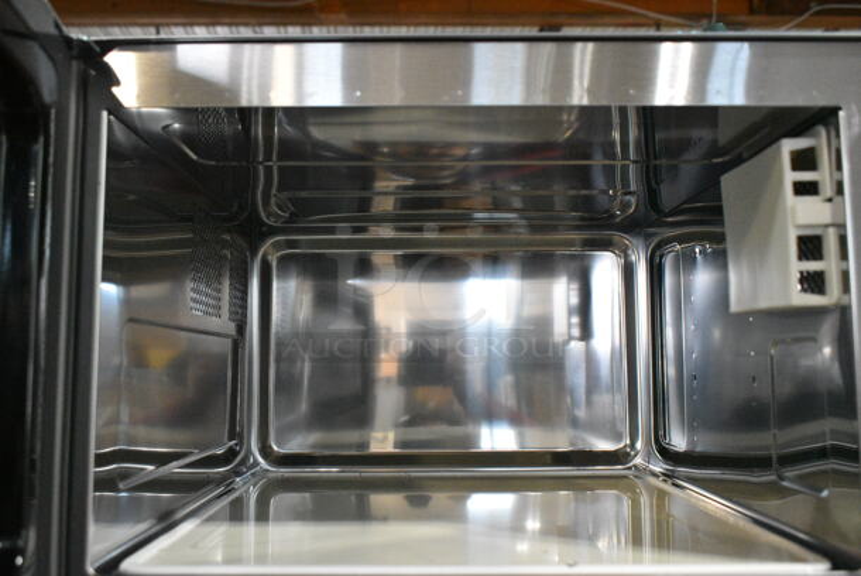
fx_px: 790
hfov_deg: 57.2
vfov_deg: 40.1
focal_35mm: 33
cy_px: 288
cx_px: 430
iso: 6400
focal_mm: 22
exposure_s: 1/400
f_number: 6.3
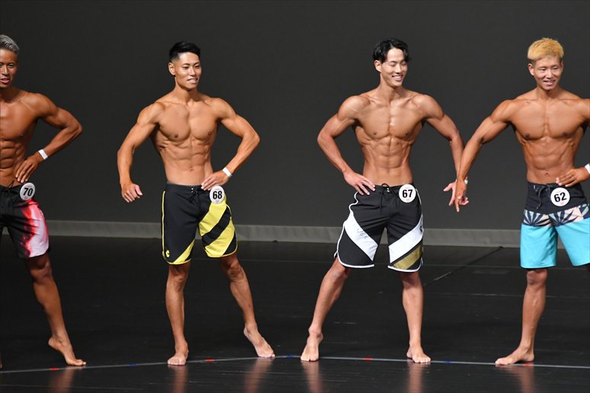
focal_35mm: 315
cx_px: 295
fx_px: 5160
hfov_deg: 6.5
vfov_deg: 4.4
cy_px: 196
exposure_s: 1/400
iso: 4000
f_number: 5.6
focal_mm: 210
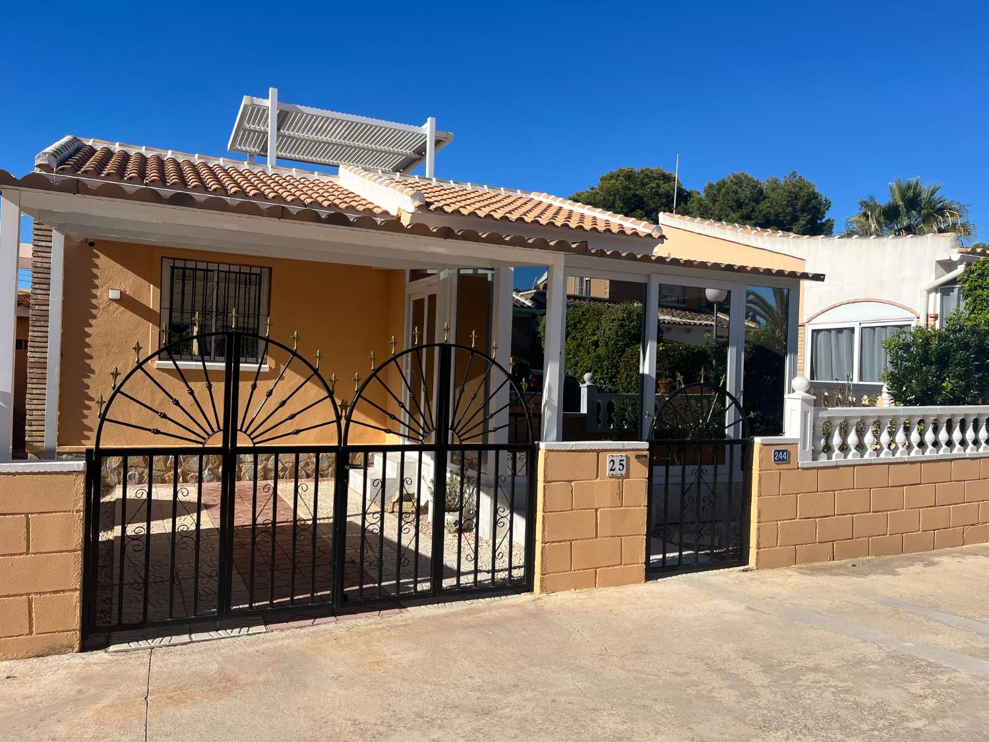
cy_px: 371
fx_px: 743
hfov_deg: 67.3
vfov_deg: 53.1
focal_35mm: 26
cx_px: 494
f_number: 1.6
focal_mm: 5.1
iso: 50
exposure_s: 1/5848
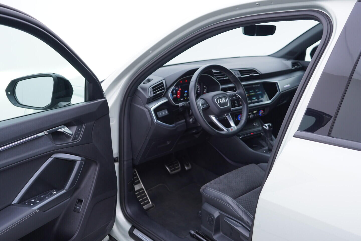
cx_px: 180
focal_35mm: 36
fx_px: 361
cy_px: 120
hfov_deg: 53.1
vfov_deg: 36.9
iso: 125
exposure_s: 1/50
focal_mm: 24
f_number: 3.2
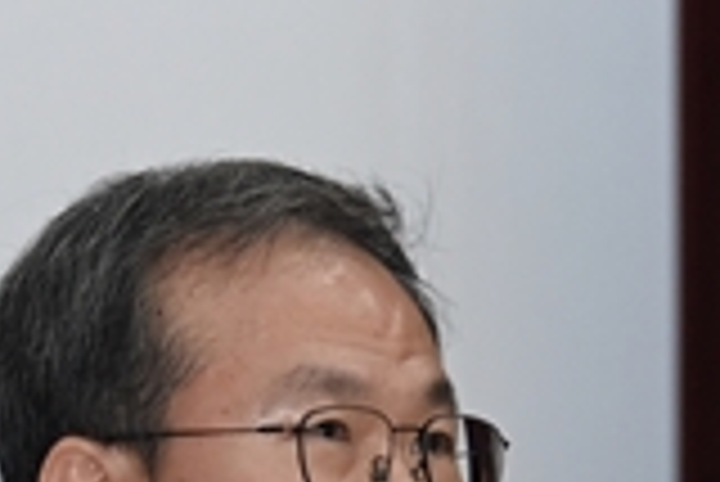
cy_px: 847
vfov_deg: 2.3
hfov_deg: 3.5
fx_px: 11750
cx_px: 562
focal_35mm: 587
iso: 1250
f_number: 5.6
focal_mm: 105
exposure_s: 1/60
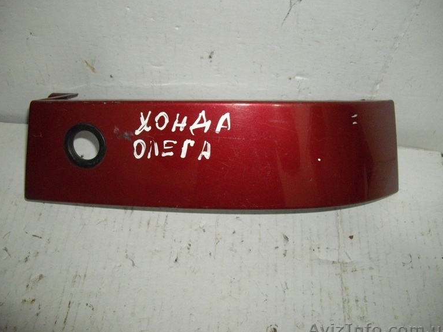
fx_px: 512
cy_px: 164
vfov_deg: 36.0
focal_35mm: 40
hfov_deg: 46.8
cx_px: 222
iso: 400
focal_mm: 7.9
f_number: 2.8
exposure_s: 1/40
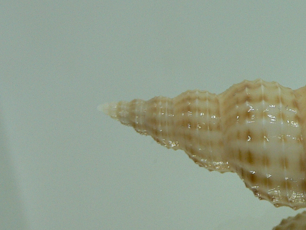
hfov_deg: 23.0
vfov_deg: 18.4
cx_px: 338
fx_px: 707
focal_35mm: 80
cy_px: 154
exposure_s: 1/60
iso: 100
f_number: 2.8
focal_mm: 4.6
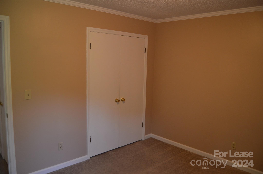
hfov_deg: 67.4
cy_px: 87
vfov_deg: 47.8
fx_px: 197
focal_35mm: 27
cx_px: 132
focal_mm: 18
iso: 500
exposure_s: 1/60
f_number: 3.5
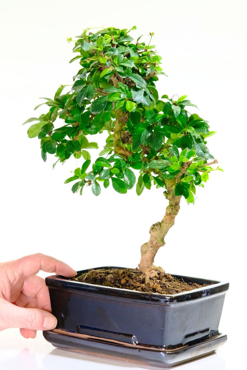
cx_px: 124
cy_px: 185
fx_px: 1142
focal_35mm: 111
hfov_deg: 12.3
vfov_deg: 18.4
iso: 1600
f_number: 8
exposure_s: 1/30
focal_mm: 74.2
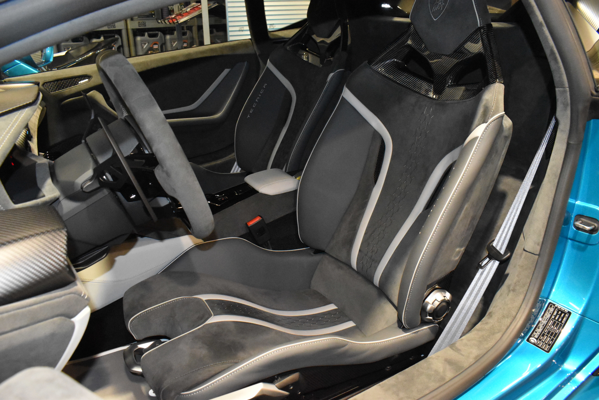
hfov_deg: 67.4
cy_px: 200
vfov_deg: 47.9
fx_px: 449
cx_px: 300
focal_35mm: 27
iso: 6400
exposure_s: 1/60
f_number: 8
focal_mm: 18
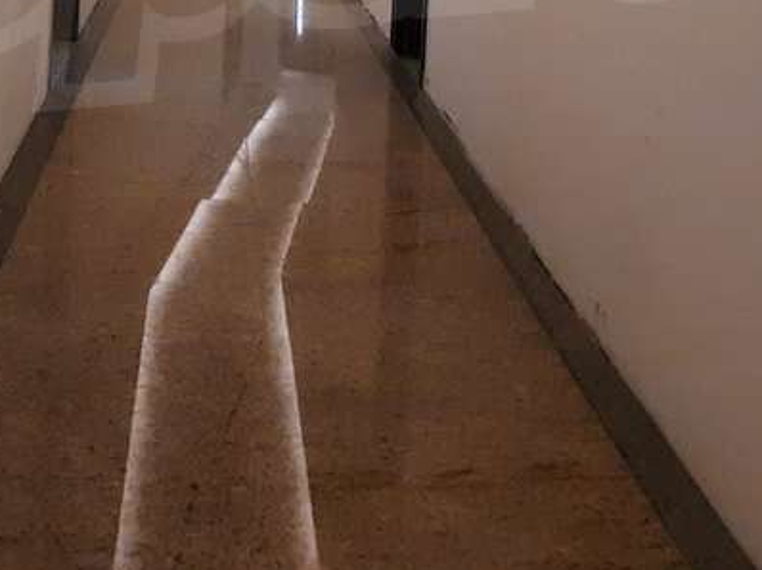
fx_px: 1078
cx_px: 197
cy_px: -165
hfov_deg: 38.0
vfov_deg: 25.6
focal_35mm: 49
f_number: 2.2
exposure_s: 1/50
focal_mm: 1.74
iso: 200
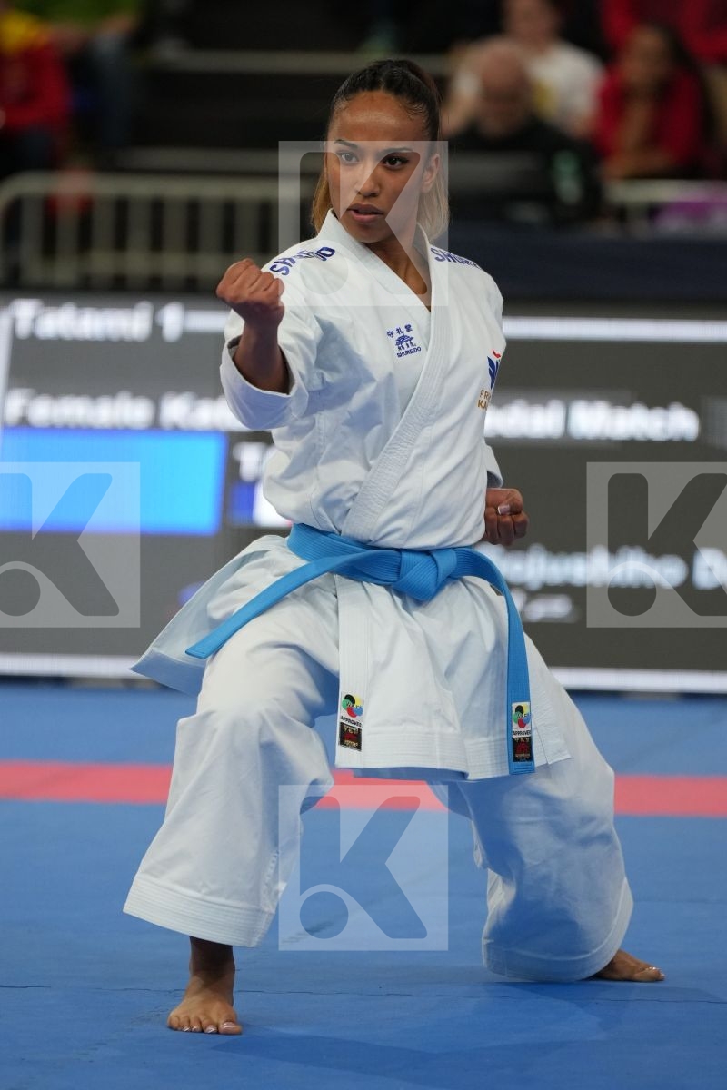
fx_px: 9087
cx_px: 364
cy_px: 545
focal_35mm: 300
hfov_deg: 4.6
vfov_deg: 6.9
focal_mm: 200
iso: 1600
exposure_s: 1/1000
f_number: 2.8
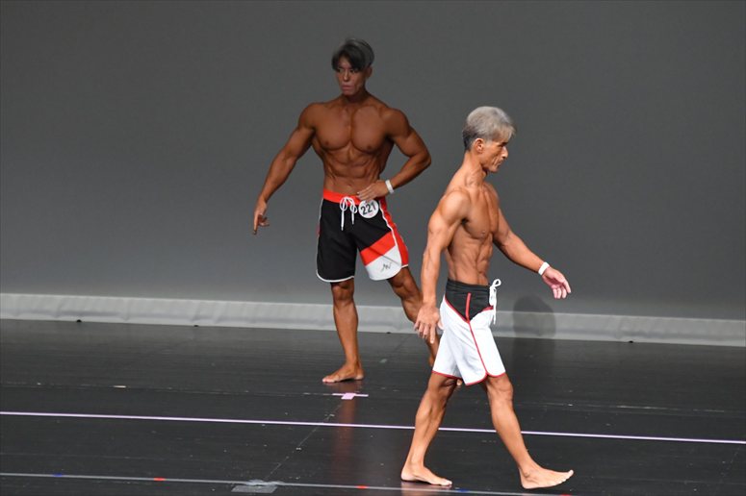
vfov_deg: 4.4
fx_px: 6524
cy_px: 248
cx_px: 373
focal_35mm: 315
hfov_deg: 6.5
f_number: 5.6
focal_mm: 210
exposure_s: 1/400
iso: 5000
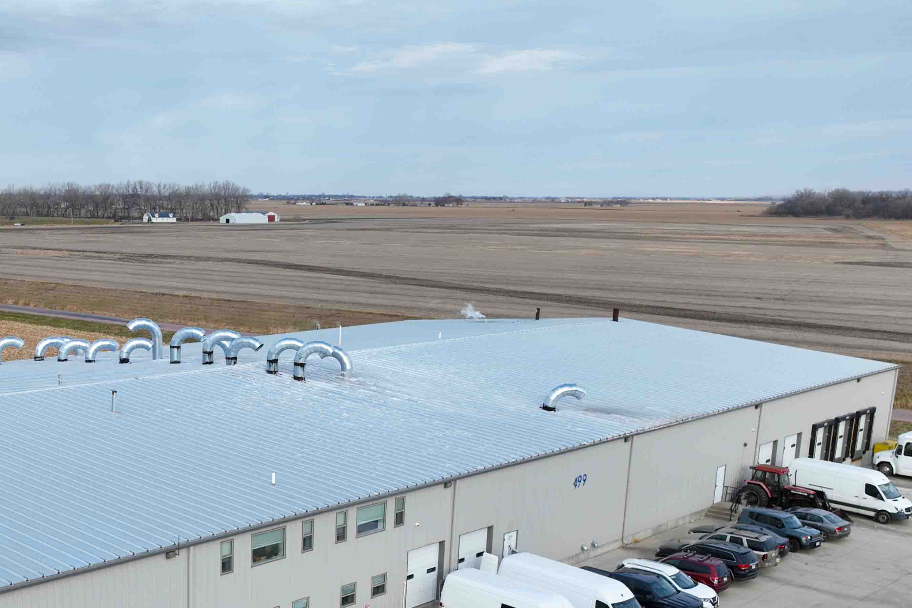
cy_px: 519
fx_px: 1241
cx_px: 206
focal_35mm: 49
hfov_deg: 39.1
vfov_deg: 26.8
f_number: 2.8
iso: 100
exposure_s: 1/800
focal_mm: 12.29
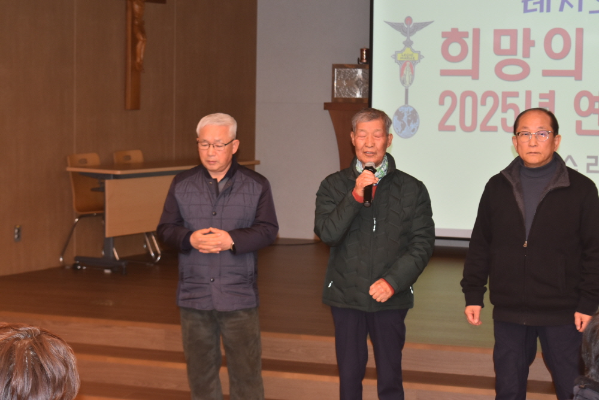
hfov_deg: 26.0
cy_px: 200
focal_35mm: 78
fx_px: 1299
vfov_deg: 17.5
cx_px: 300
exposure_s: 1/125
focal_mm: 52
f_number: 5.6
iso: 800
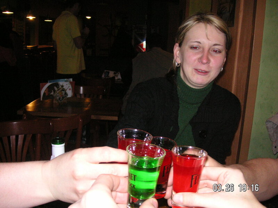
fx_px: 297
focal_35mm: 37
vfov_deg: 38.7
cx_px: 139
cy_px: 104
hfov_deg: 50.1
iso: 160
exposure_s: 1/45
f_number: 2.8
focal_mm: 6.1
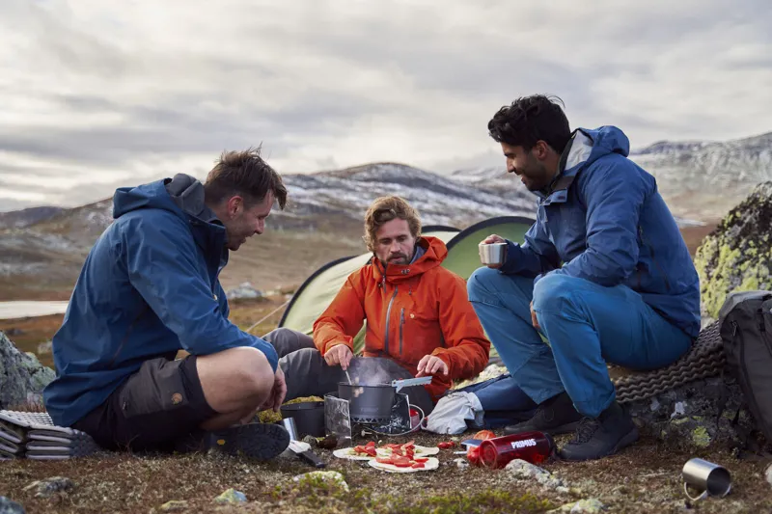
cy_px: 257
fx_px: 943
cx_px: 386
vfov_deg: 30.5
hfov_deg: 44.5
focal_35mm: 44
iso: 200
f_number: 2.8
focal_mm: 44
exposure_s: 1/1000
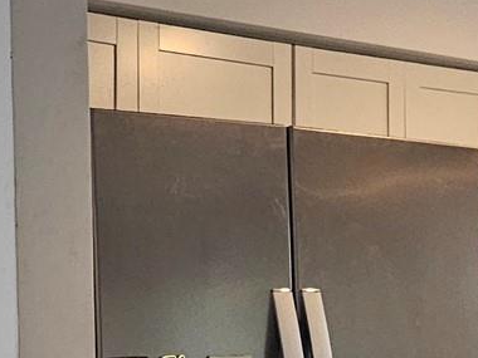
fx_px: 967
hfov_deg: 25.3
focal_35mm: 70
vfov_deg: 20.2
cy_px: 378
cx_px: -77
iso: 320
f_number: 2.2
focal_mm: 2.2
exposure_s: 1/60.2
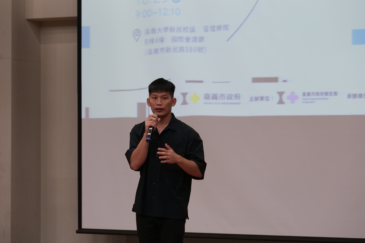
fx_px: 1237
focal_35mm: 122
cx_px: 152
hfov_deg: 16.8
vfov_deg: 11.2
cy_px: 114
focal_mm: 104
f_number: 5
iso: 4000
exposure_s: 1/250
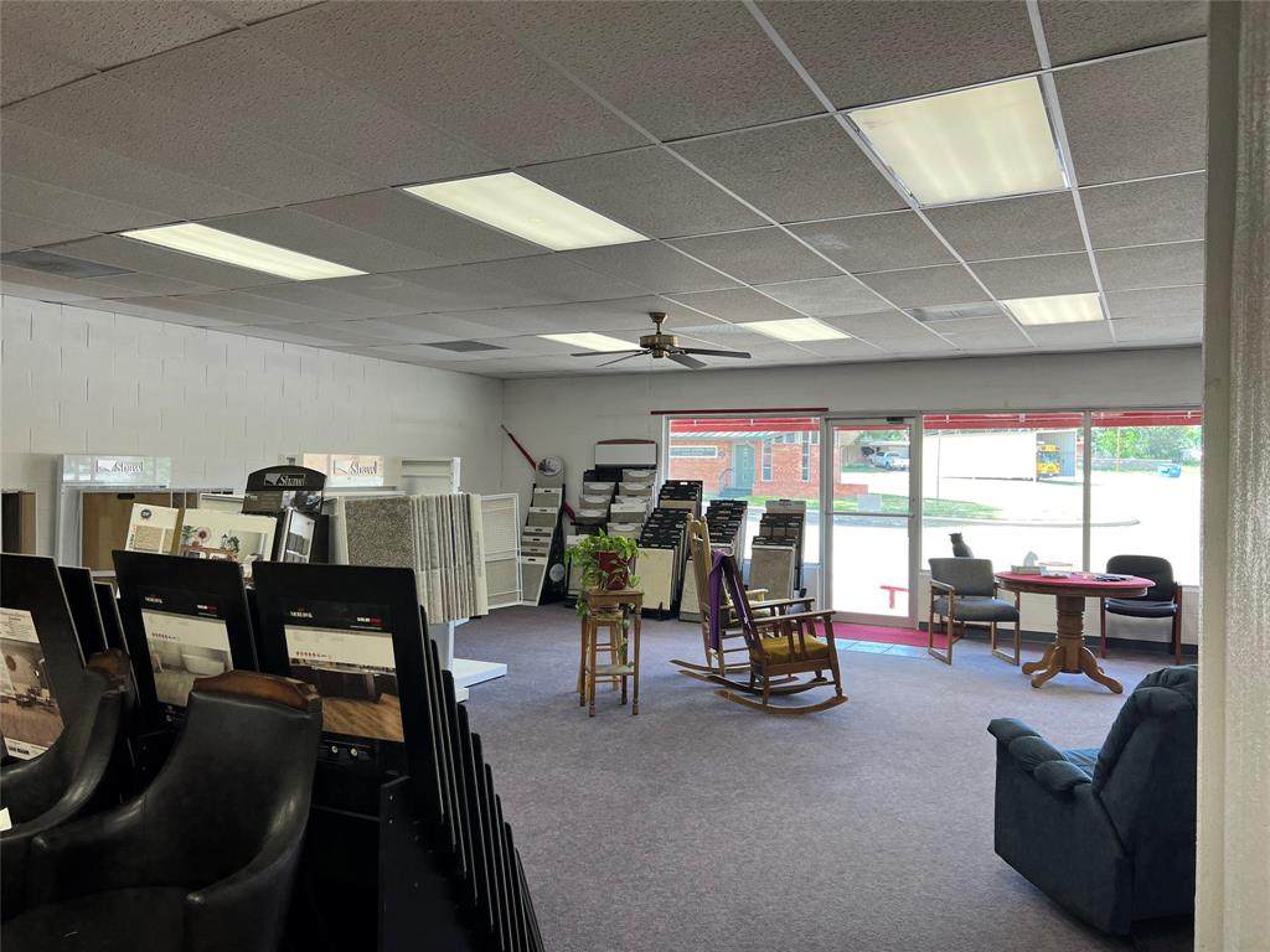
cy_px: 476
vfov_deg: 53.1
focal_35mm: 26
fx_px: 954
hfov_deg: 67.3
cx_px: 635
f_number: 1.5
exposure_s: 1/120
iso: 40
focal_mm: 5.7
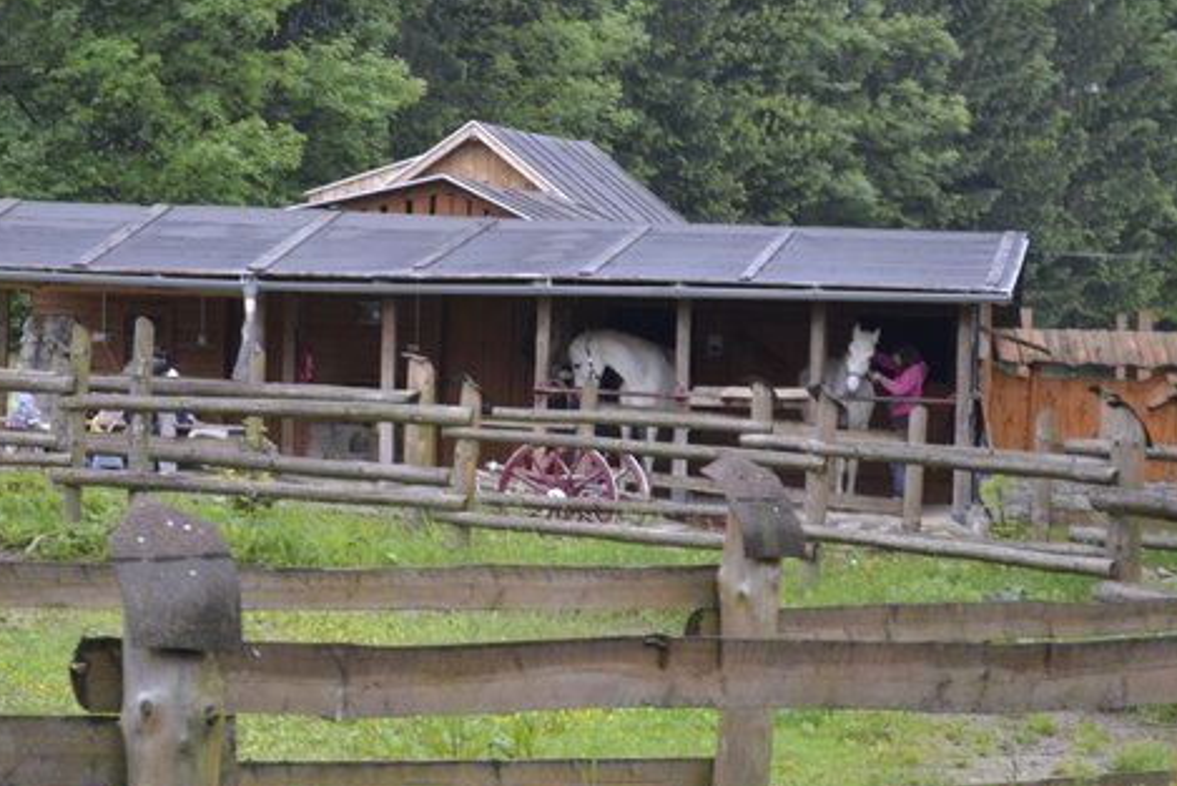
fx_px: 4606
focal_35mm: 141
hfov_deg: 14.5
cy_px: 450
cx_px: 402
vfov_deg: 9.7
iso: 320
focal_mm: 55
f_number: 5.6
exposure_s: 1/125
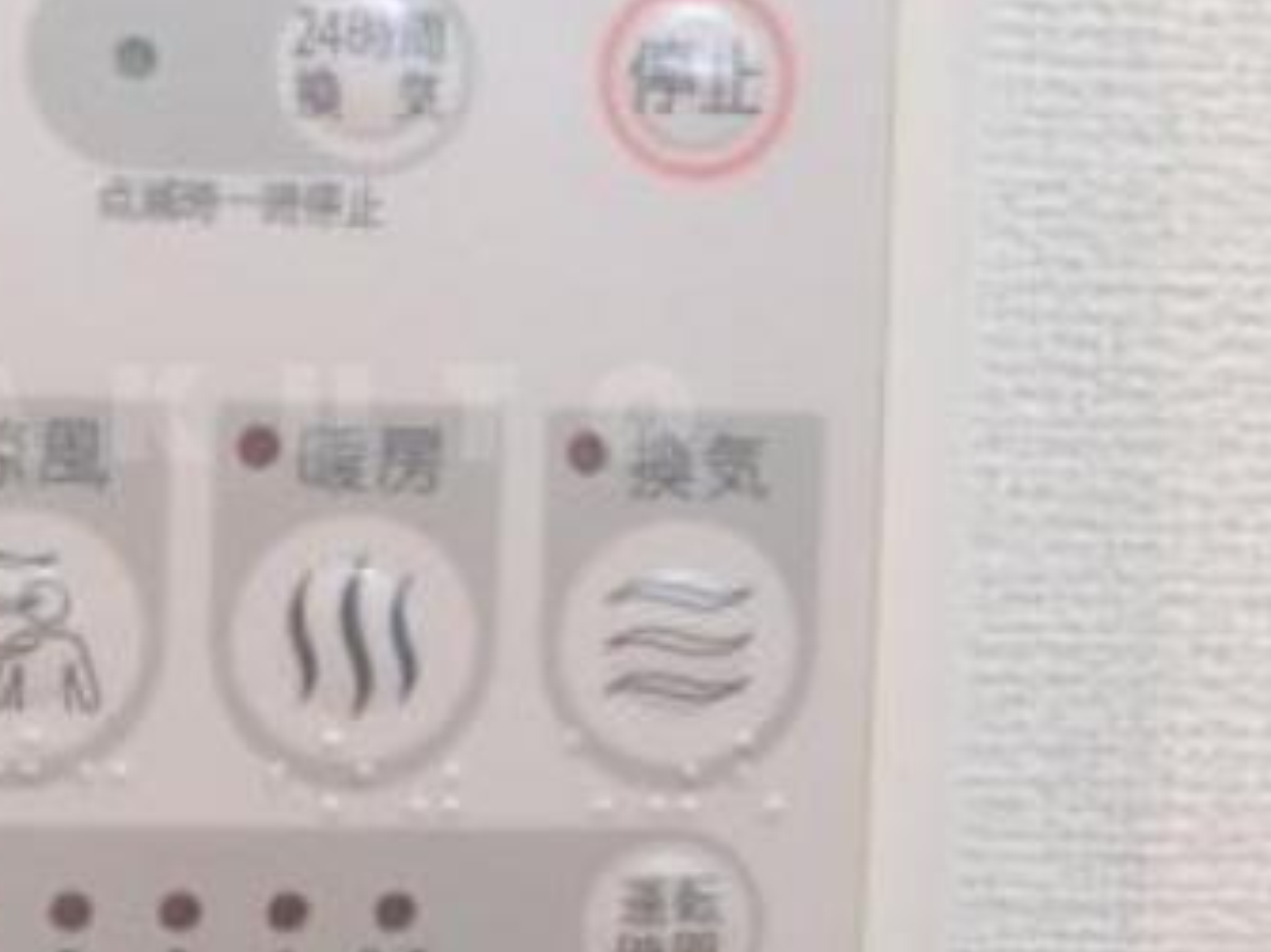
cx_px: 125
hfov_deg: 29.5
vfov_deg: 23.3
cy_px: 417
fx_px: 2312
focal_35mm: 63
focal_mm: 5.8
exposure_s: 1/60
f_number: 2.7
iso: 400
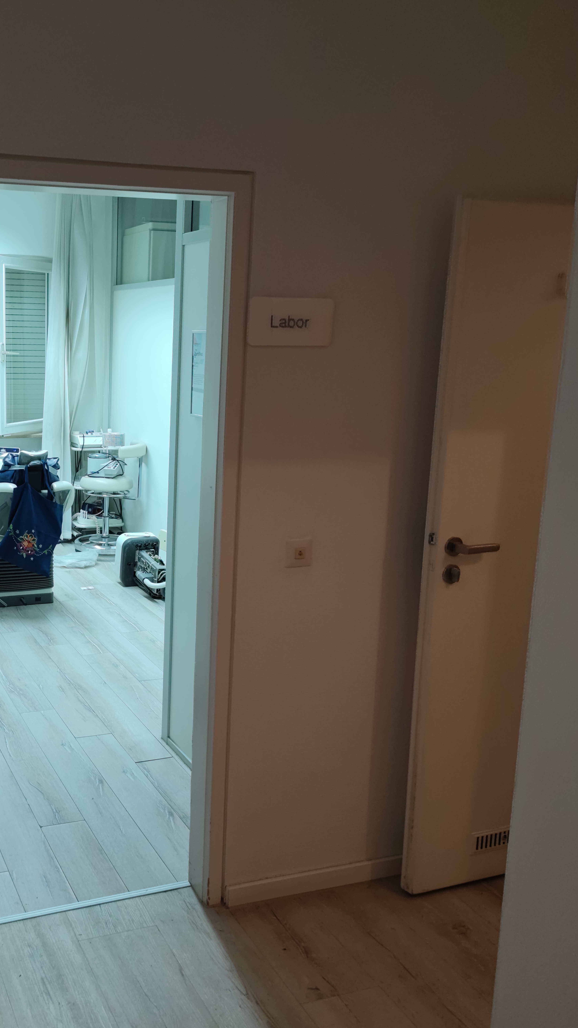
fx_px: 1526
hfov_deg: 21.1
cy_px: 509
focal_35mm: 56
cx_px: 88
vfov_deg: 37.2
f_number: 1.95
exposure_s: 1/100
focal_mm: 7.59
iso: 241
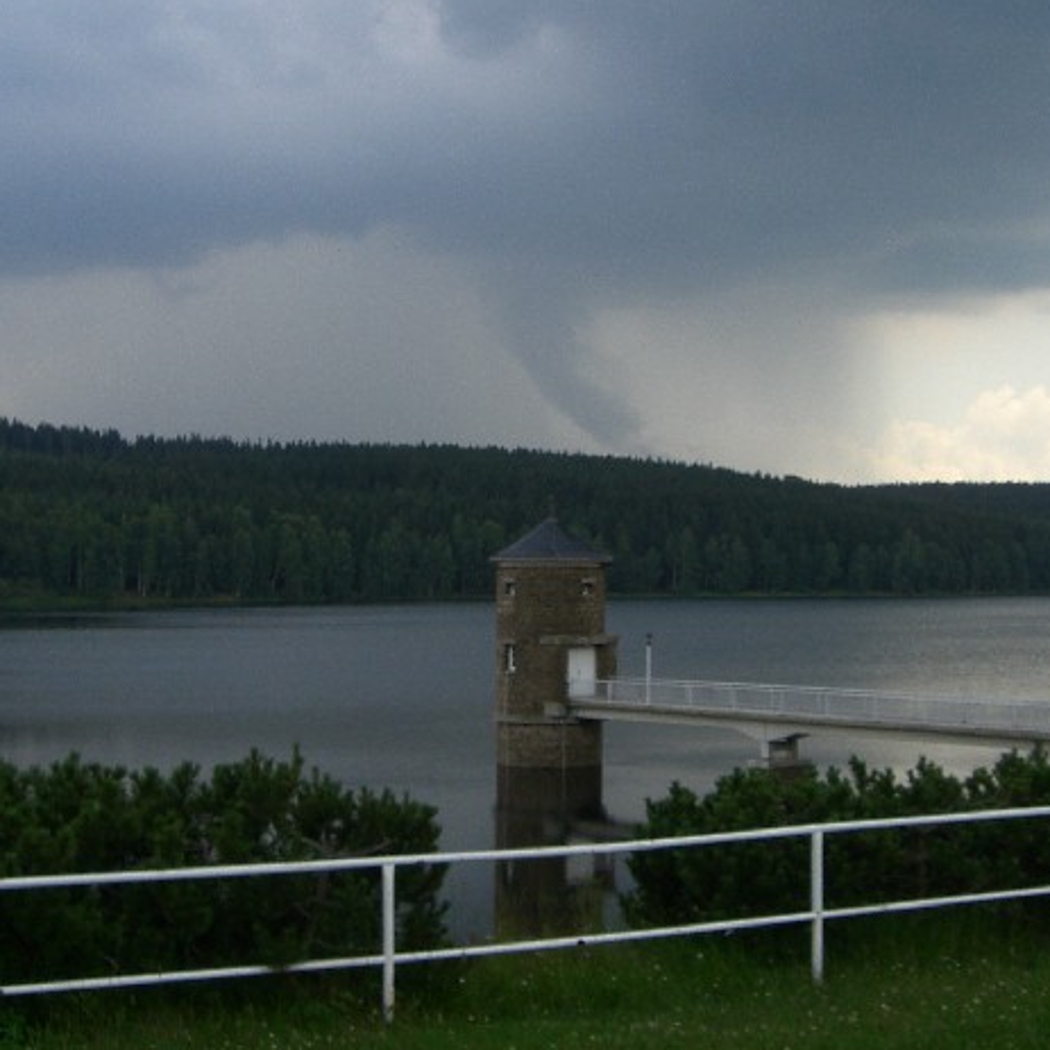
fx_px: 1990
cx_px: 576
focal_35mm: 58
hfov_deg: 29.5
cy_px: 406
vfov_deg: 29.5
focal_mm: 6.2
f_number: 4.3
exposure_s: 1/250
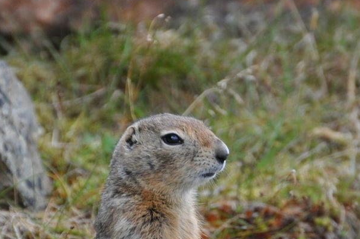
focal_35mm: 900
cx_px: 151
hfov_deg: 2.3
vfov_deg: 1.5
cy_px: 202
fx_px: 8992
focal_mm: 300
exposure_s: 1/800
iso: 800
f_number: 5.6
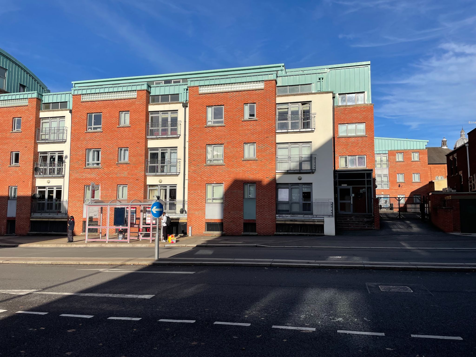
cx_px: 238
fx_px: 358
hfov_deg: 67.3
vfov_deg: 53.1
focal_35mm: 26
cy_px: 178
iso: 32
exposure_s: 1/4831
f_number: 1.6
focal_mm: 4.2
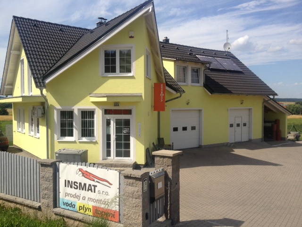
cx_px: 151
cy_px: 114
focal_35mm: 35
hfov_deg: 52.6
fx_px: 305
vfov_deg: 40.7
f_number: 2.4
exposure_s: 1/2304
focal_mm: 4.28
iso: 50
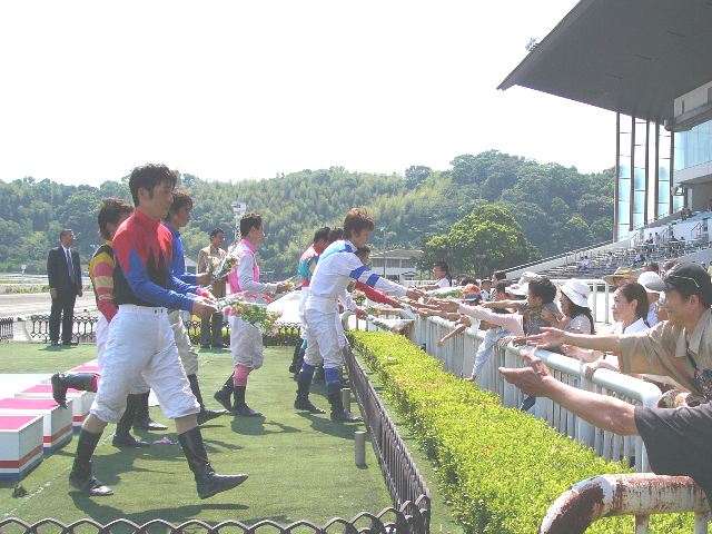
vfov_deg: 39.7
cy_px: 267
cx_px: 356
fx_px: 740
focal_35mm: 36
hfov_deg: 51.4
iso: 50
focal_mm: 6
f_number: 6.5
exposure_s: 1/1000
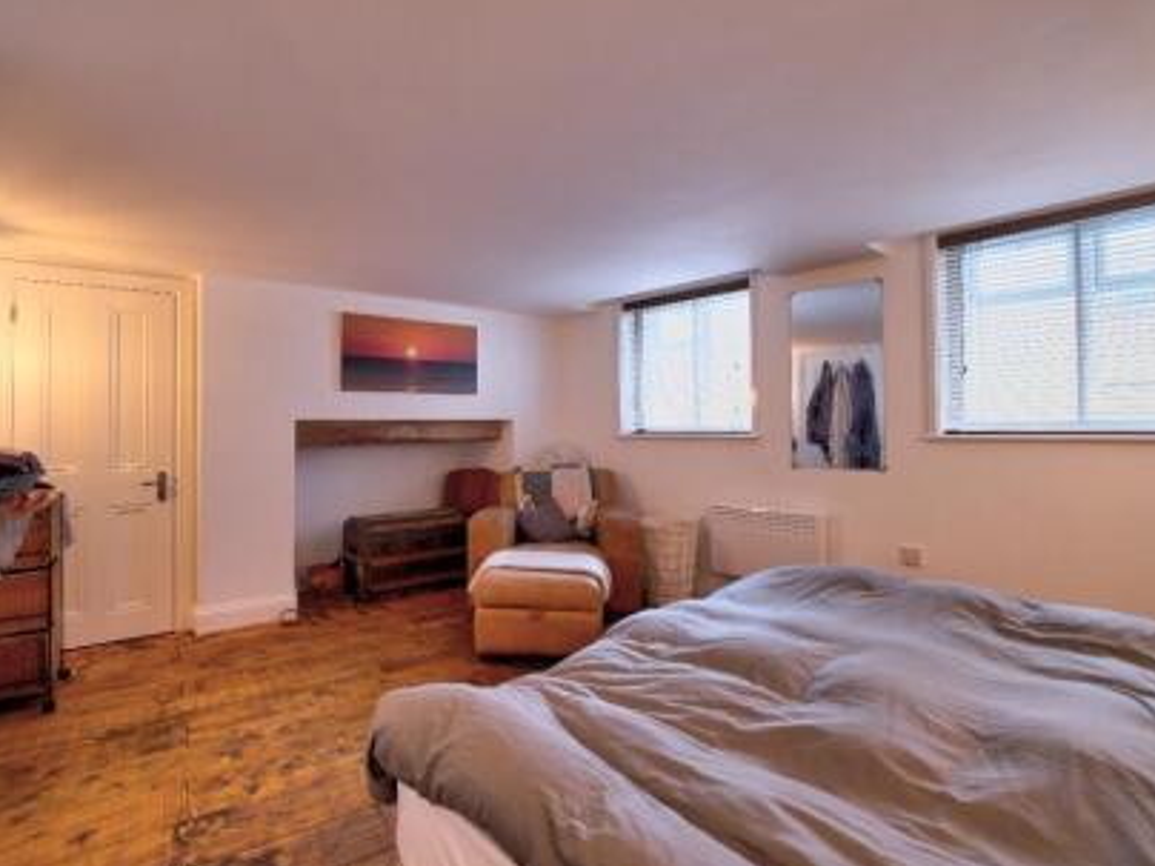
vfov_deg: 74.7
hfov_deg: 90.9
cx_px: 535
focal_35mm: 17
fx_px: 567
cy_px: 424
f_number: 4
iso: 800
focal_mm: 10
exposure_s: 1/15
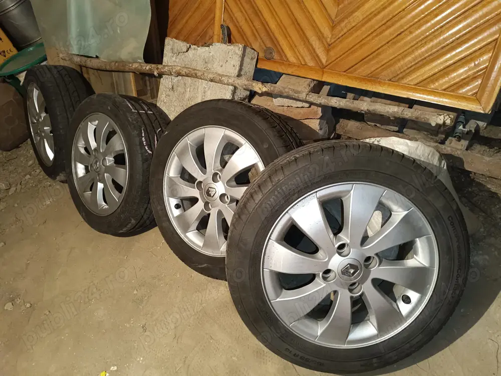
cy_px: 188
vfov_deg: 56.8
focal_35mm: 24
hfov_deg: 71.6
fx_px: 347
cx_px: 250
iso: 1835
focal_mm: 5.59
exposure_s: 1/25
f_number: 1.88
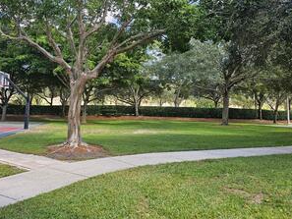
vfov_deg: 45.2
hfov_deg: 58.1
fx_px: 262
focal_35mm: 31
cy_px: 84
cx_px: 126
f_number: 1.7
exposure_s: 1/180
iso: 25
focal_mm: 6.3
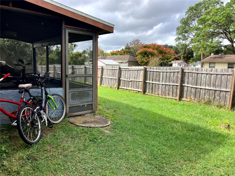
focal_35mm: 28
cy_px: 88
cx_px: 118
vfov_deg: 49.7
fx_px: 190
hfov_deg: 63.4
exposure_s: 1/783
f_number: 1.8
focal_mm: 3.99
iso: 32
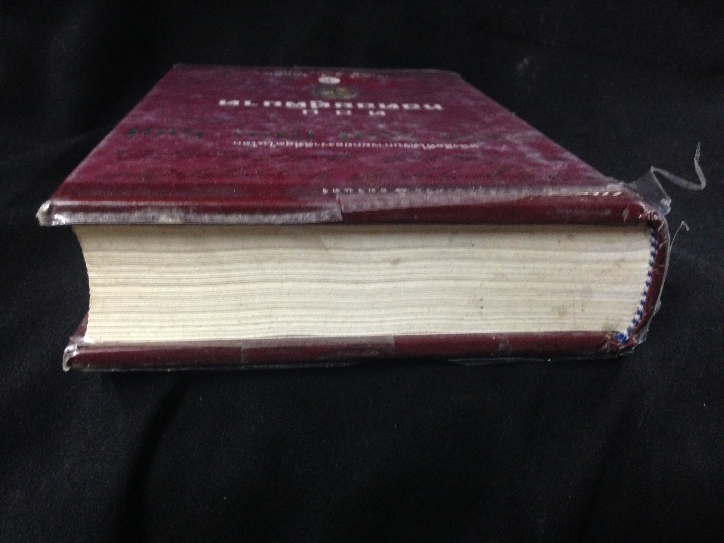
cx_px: 362
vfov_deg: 42.9
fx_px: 690
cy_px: 272
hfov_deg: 55.4
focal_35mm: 33
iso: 400
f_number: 2.4
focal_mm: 4.12
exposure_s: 1/17
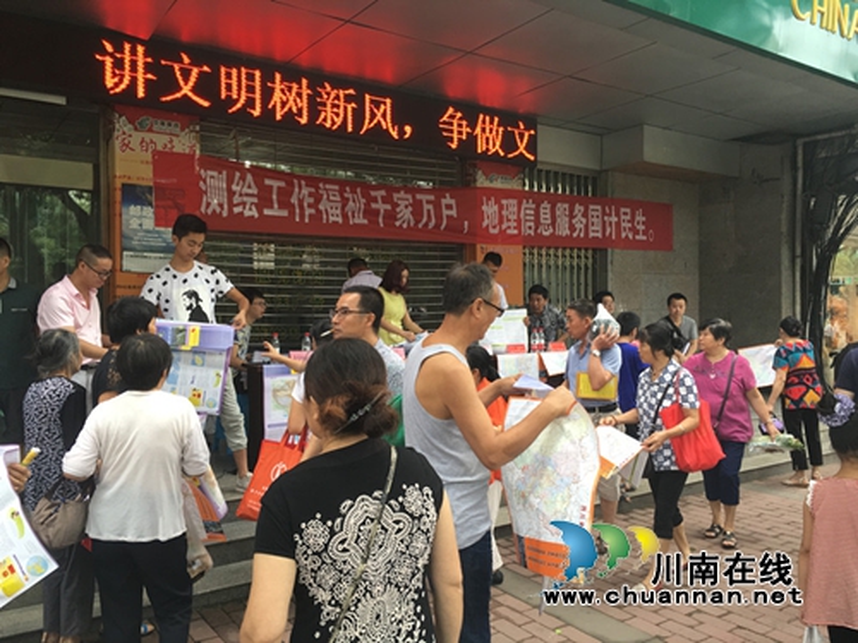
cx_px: 429
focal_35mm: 29
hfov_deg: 61.7
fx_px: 719
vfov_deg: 48.2
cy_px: 322
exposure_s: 1/100
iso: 40
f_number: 2.2
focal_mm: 4.15
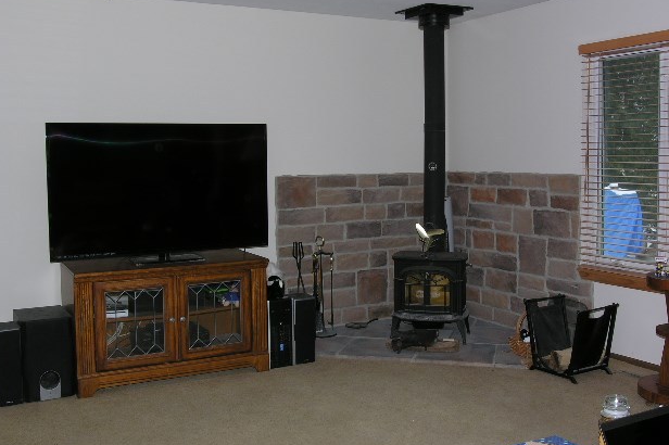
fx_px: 743
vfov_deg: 33.4
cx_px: 339
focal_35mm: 40
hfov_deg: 48.5
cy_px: 212
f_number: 4.3
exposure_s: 1/60.1
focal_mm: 9.3
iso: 50
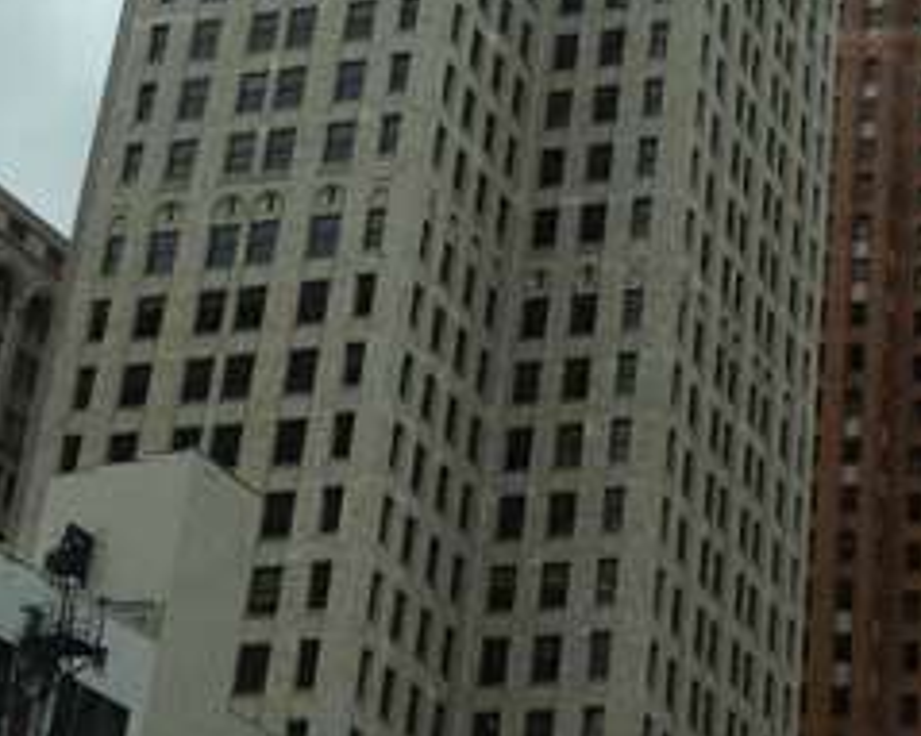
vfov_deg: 13.6
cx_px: 728
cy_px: -150
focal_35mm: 110
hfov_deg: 17.3
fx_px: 2997
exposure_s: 1/1082
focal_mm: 4.28
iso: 50
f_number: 2.4
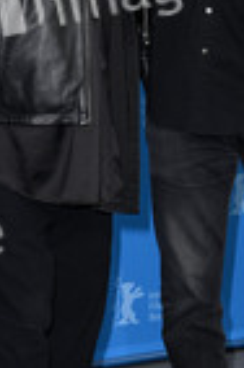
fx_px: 1614
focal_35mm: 158
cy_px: 111
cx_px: 153
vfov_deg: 13.0
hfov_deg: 8.6
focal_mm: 56
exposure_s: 1/250
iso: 1000
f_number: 5.6
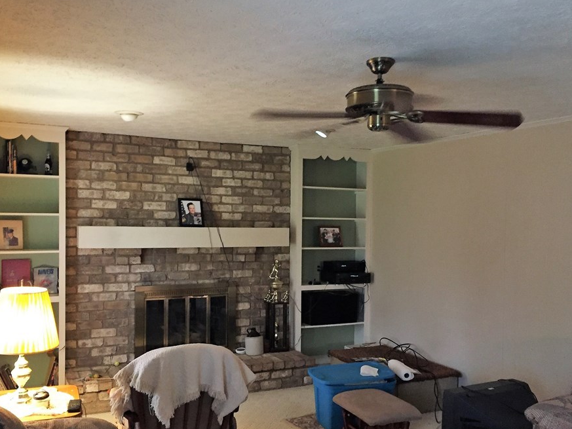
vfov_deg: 41.7
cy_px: 238
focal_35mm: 34
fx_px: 562
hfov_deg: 53.9
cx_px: 280
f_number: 2.2
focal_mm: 4.15
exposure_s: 1/15
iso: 250
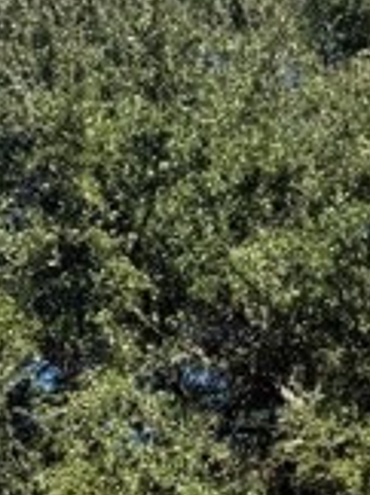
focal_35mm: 114
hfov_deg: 12.4
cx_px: 523
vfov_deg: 15.8
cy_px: 761
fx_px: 1629
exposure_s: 1/2415
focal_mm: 6.76
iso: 80
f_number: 1.78
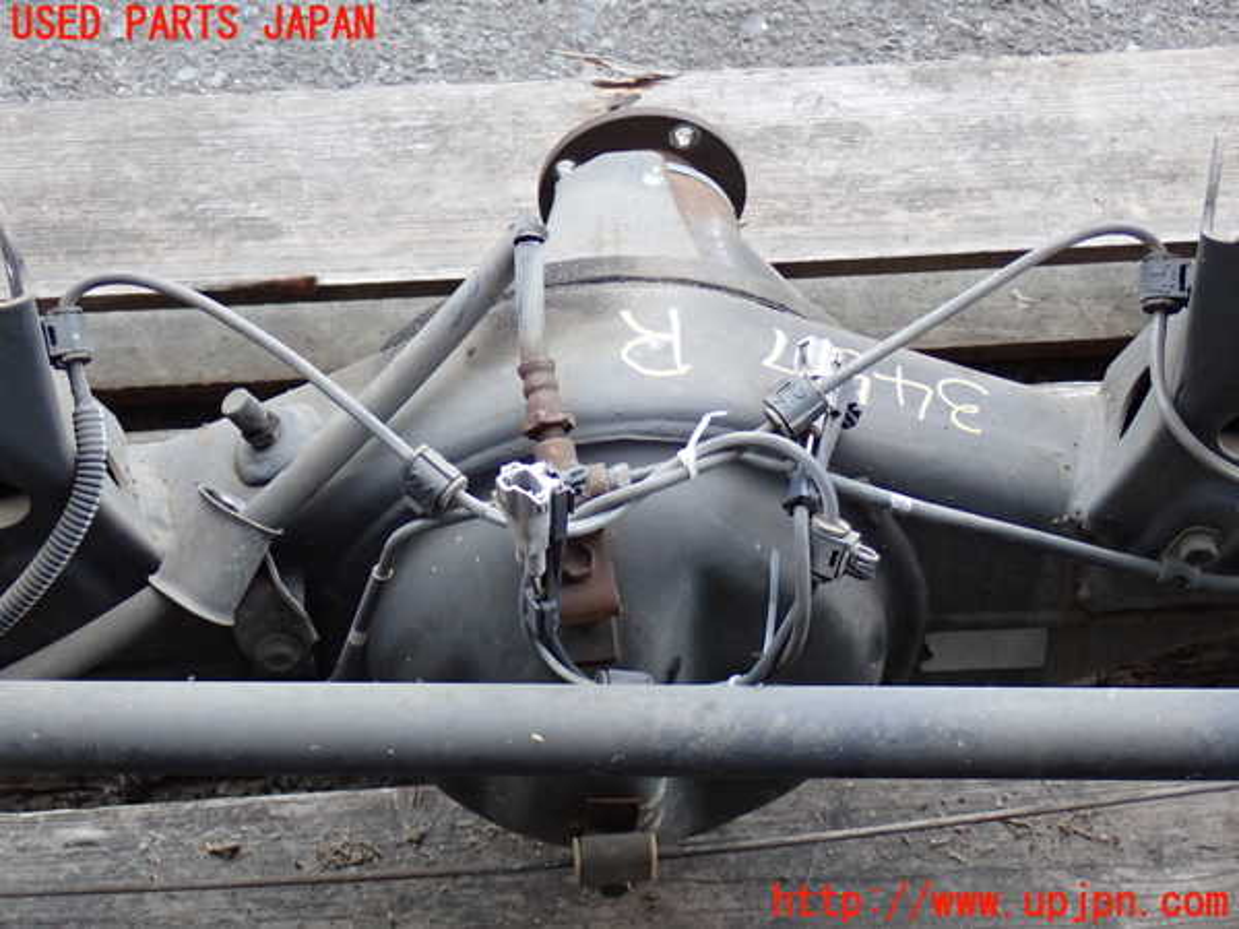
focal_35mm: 67
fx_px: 2398
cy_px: 464
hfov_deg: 29.0
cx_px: 620
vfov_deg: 21.9
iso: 400
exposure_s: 1/60
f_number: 3.8
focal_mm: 11.88
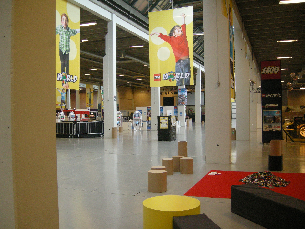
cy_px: 114
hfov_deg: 51.4
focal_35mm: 36
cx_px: 152
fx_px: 317
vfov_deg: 39.7
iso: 386
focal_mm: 7.5
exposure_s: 1/61.3
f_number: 2.7
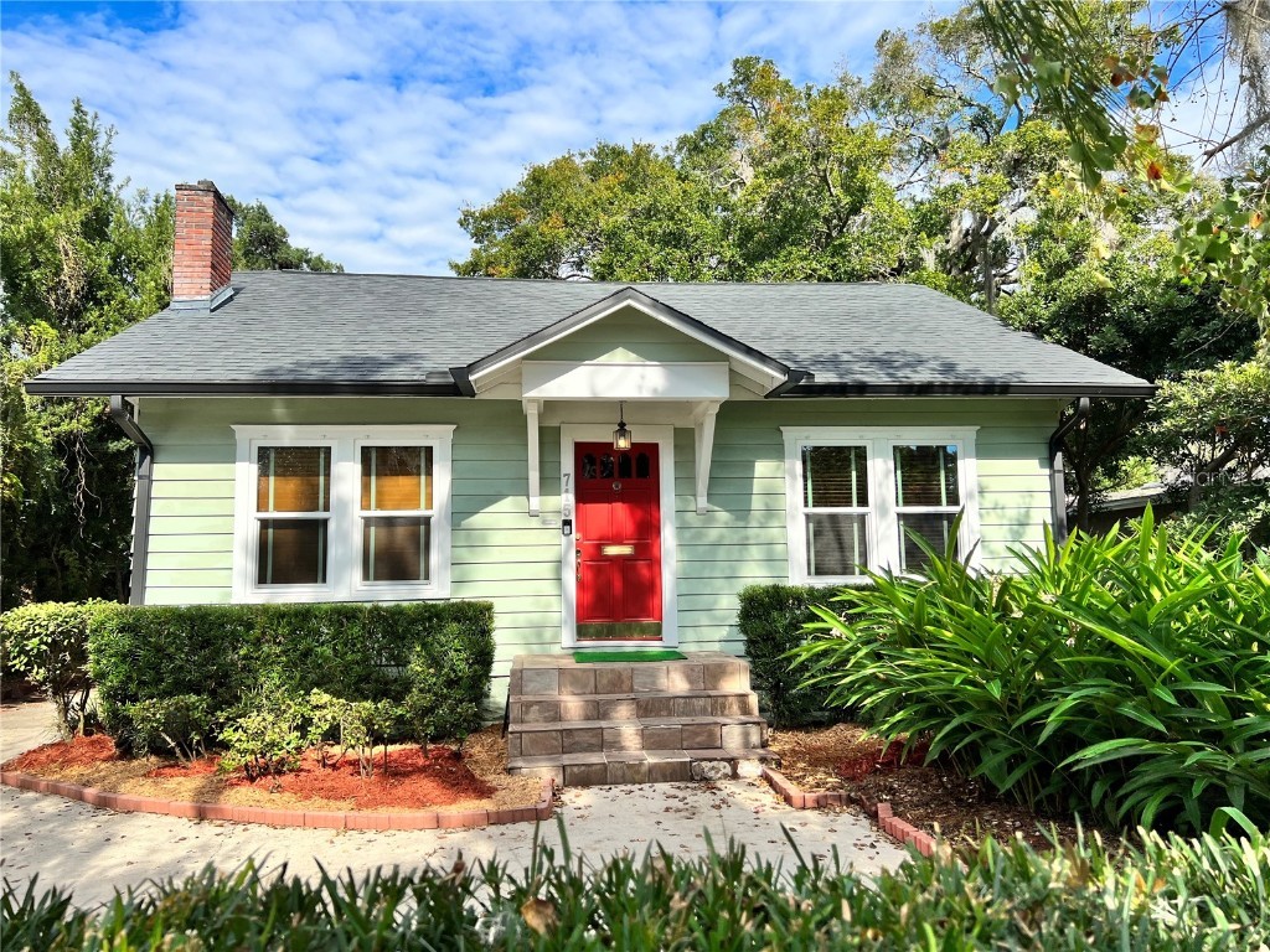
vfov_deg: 53.1
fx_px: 954
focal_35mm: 26
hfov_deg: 67.3
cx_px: 635
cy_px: 476
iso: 50
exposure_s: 1/2994
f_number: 1.5
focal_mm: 5.7
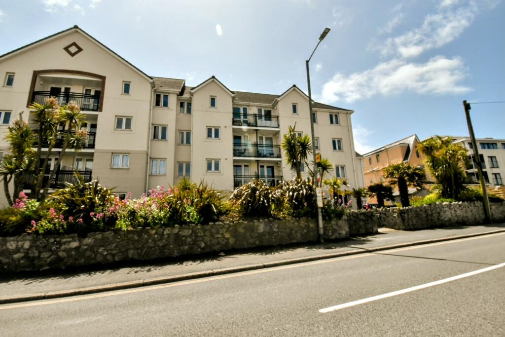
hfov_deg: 95.0
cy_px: 168
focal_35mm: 16
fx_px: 231
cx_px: 252
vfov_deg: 72.1
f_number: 20
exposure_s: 1/1600
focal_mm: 11
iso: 3200
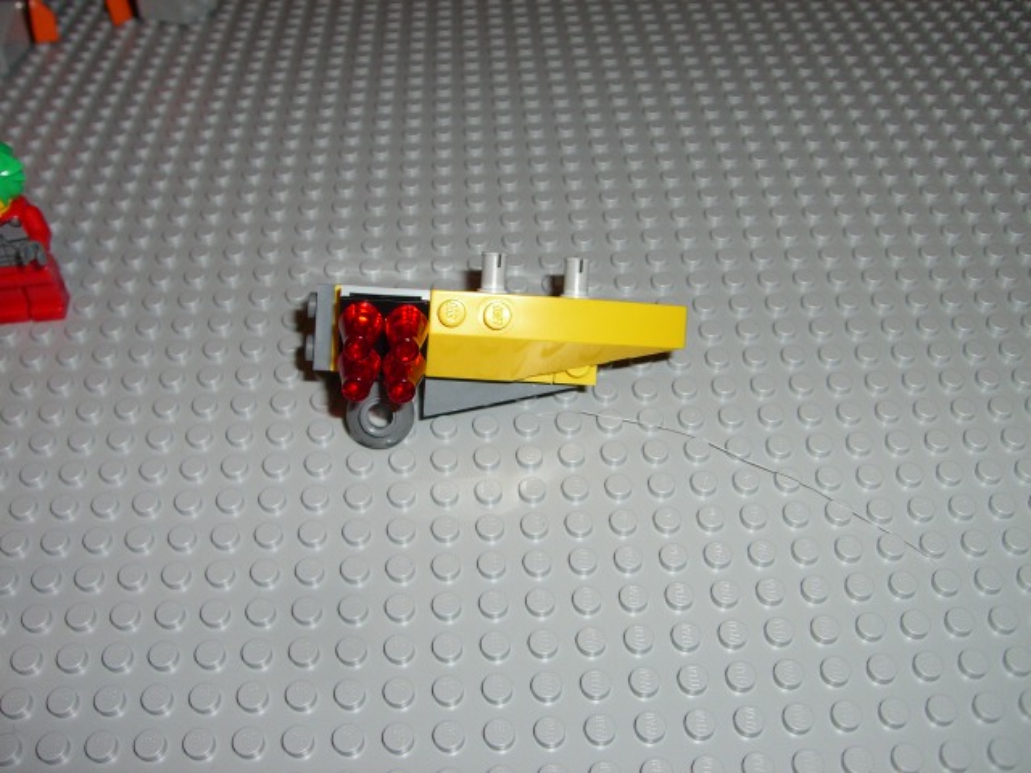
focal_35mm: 38
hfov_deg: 49.0
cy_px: 386
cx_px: 516
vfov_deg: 37.7
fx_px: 1132
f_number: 2.7
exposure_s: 1/60
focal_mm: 6.2
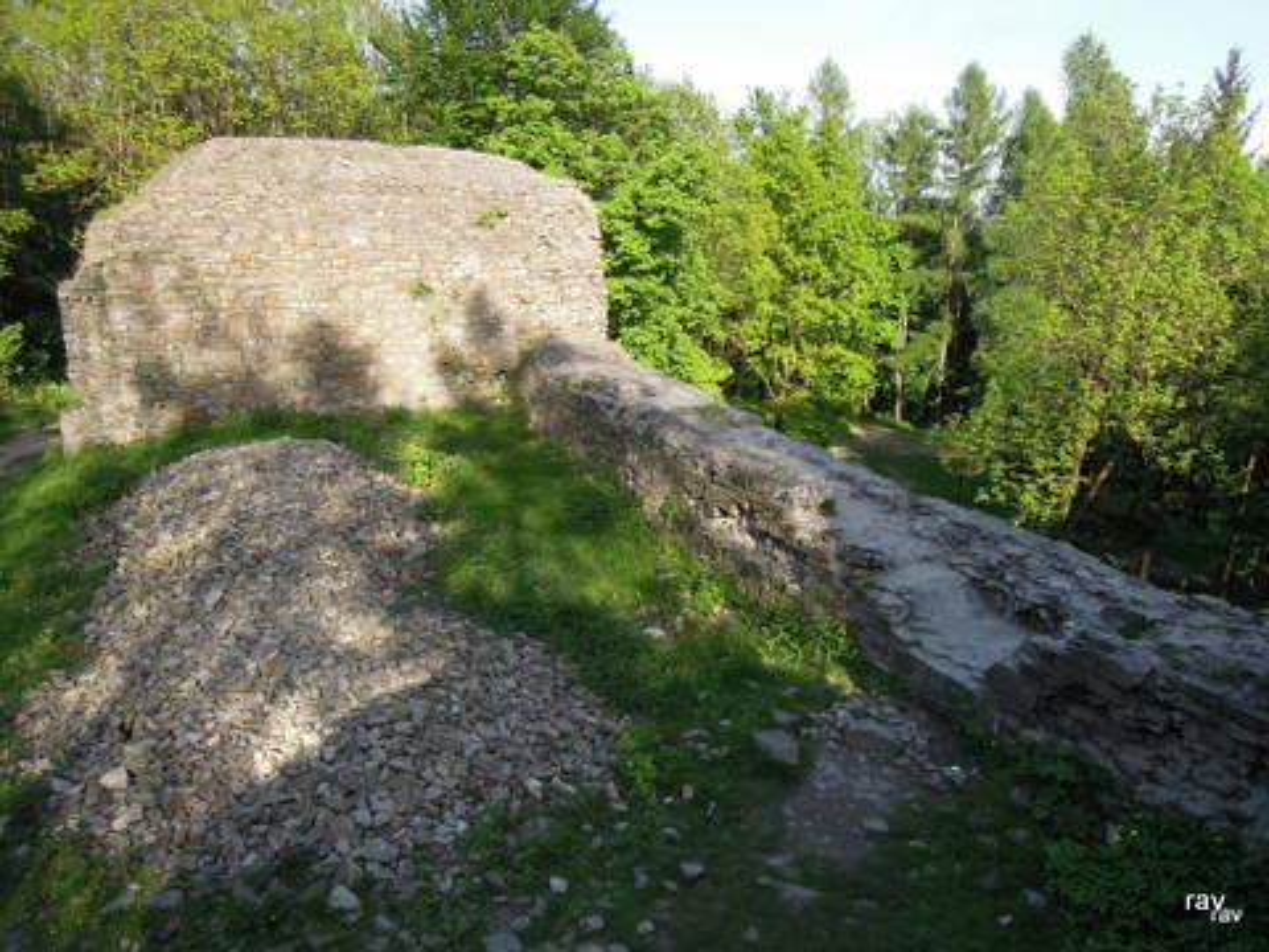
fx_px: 880
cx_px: 634
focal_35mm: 24
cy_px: 476
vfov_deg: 56.8
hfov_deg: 71.6
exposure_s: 1/640
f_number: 2.8
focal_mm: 4.3
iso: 160
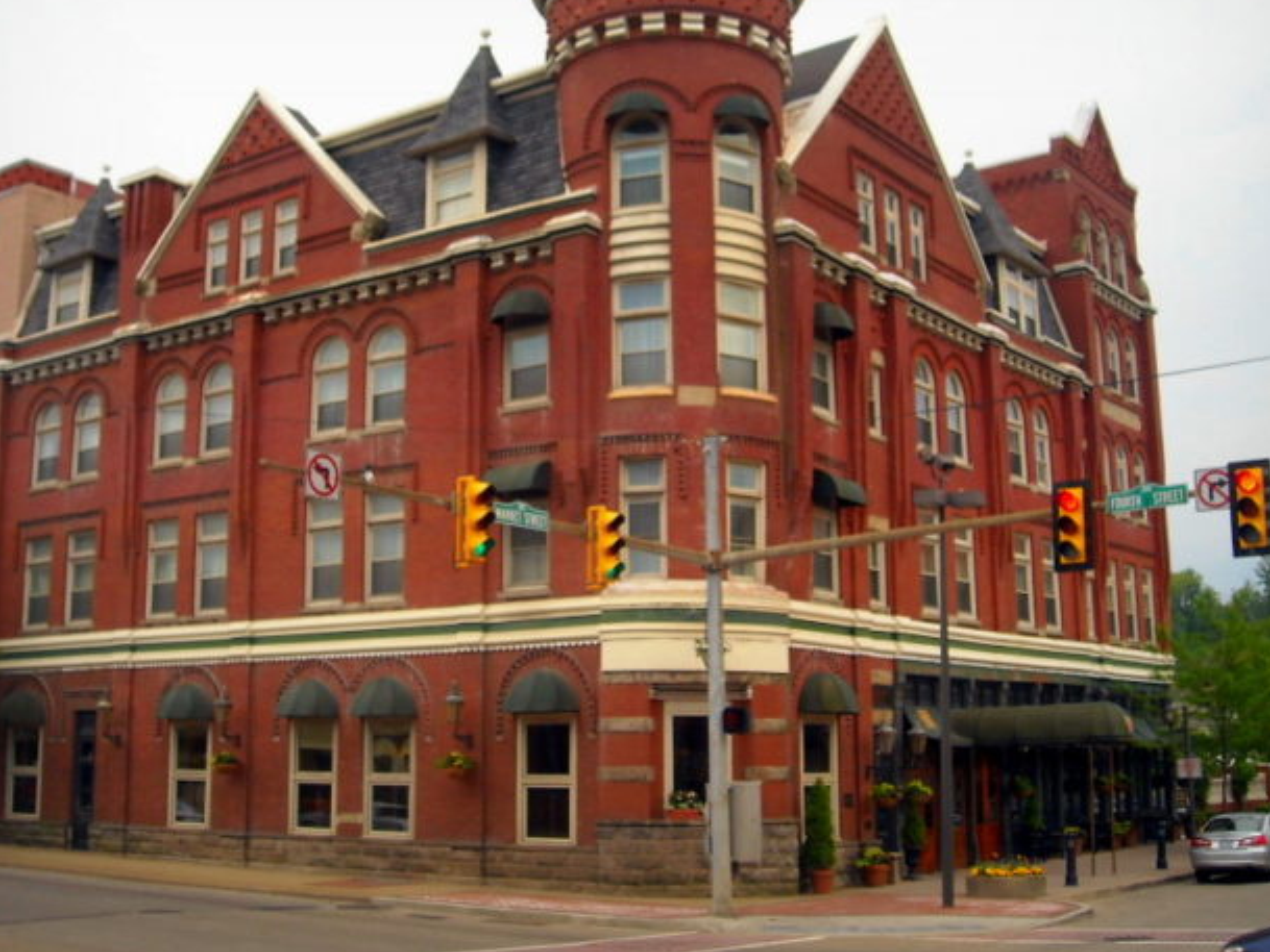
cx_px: 613
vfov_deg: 31.4
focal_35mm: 46
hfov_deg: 41.2
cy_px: 377
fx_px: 1688
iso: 95
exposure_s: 1/250
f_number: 2.8
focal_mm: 5.7
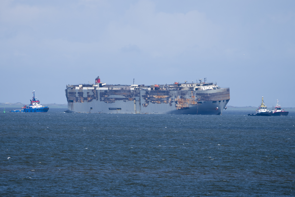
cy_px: 98
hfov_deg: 3.8
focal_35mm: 547
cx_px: 148
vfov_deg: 2.5
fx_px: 4482
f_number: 6.3
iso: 320
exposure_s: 1/1250
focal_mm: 547
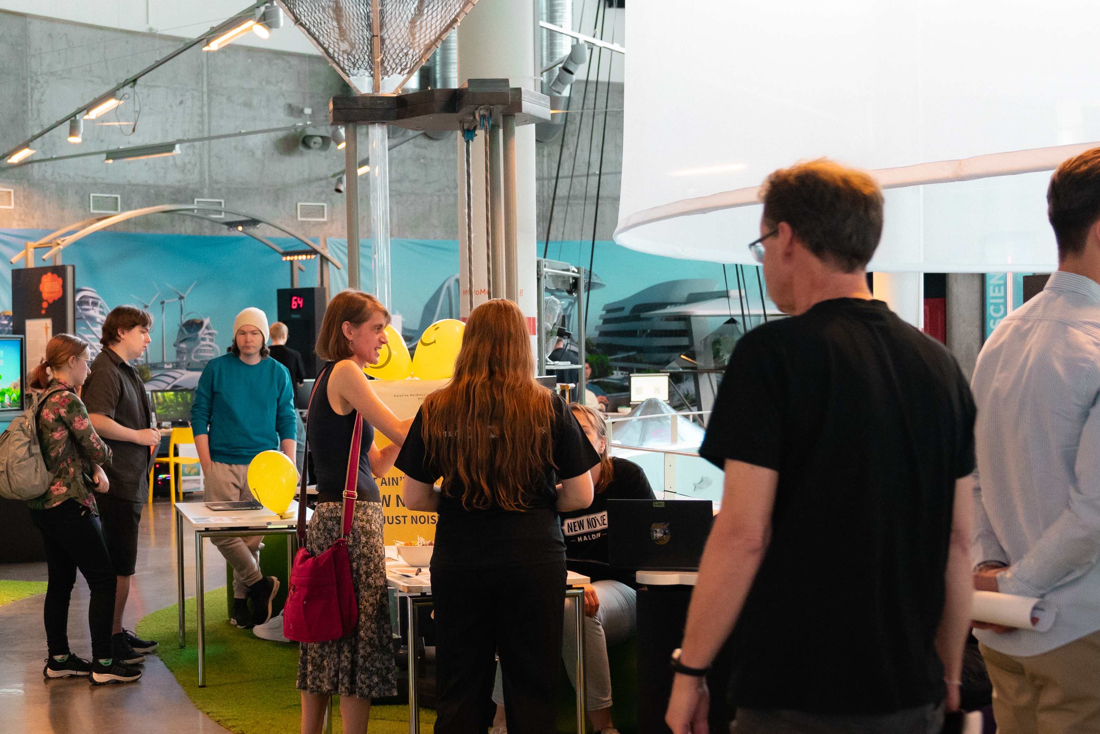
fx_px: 1803
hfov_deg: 33.5
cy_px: 404
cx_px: 320
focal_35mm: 59
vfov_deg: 23.0
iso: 2500
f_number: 2.8
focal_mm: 24
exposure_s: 1/200
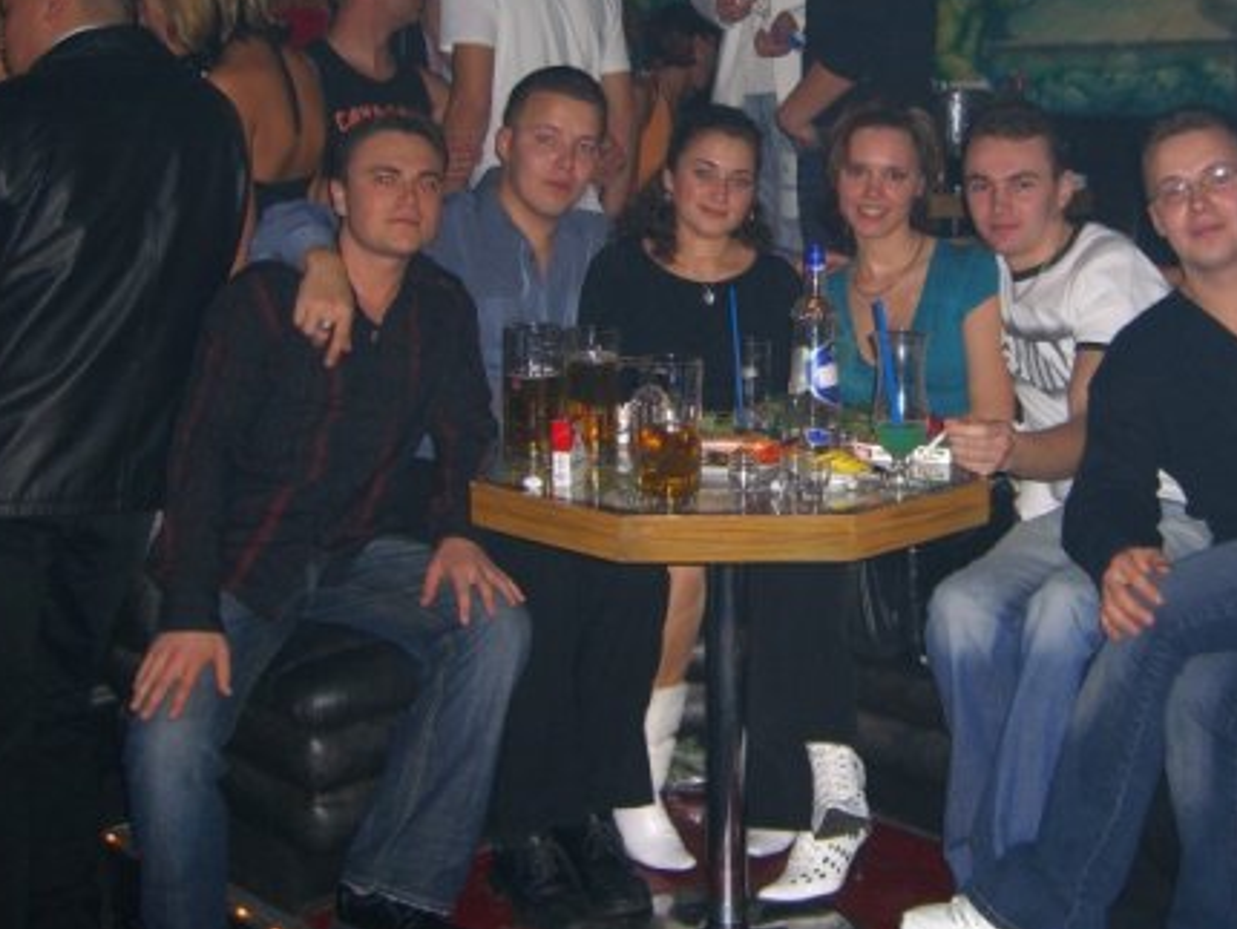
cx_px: 823
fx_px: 1895
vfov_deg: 27.4
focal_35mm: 53
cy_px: 334
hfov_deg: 35.8
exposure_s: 1/60
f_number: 2.8
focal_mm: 7.9
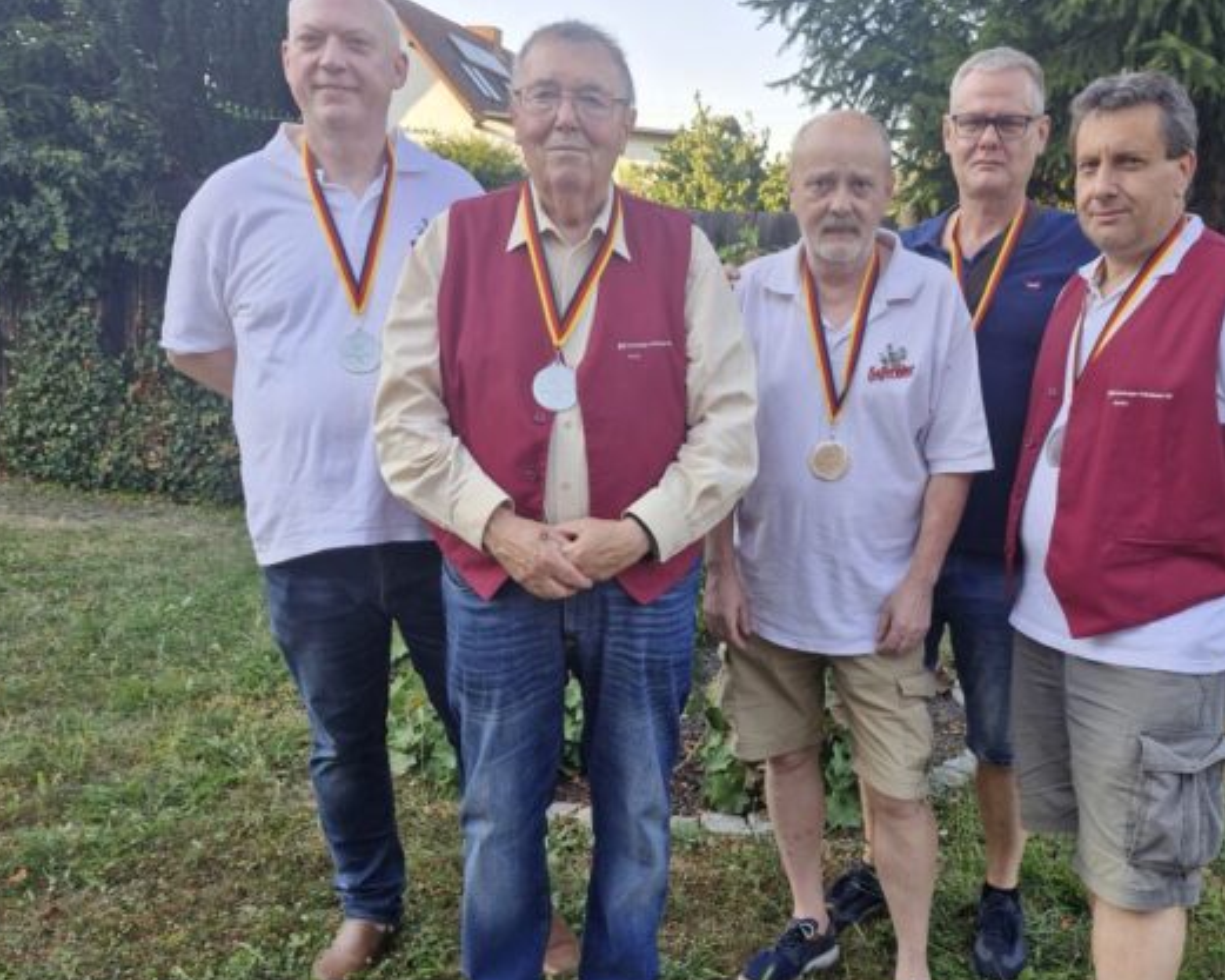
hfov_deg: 56.7
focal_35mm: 31
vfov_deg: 46.8
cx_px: 741
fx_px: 1124
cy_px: 590
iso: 50
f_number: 1.8
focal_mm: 5.54
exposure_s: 1/227
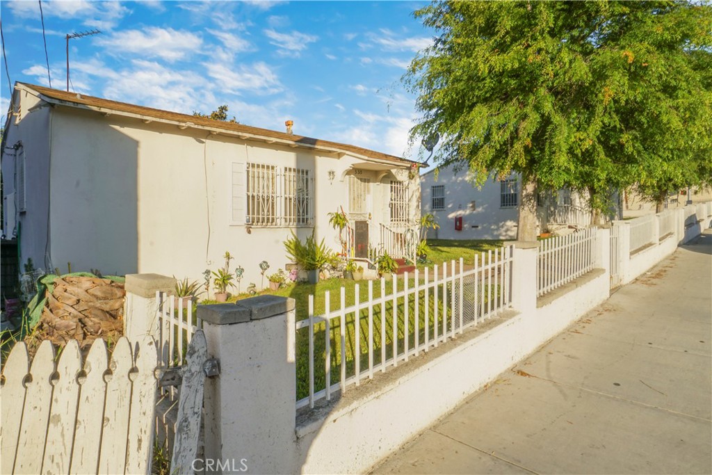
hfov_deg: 85.4
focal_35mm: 20
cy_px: 238
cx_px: 356
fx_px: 386
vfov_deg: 63.2
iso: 100
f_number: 22
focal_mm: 13
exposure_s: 1/30
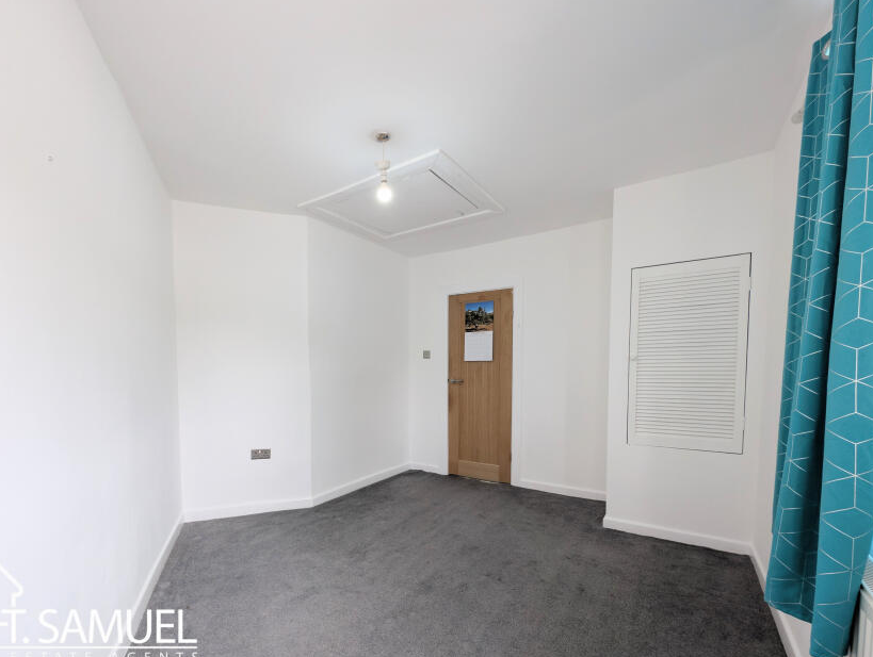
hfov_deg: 97.9
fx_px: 379
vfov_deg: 81.1
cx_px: 400
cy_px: 389
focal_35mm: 15
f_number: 1.95
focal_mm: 2.23
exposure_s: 1/37.3
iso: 30
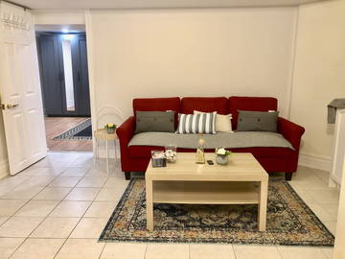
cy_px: 130
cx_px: 172
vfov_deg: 49.7
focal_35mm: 28
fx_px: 279
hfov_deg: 63.4
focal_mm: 4
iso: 50
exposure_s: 1/15
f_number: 1.8
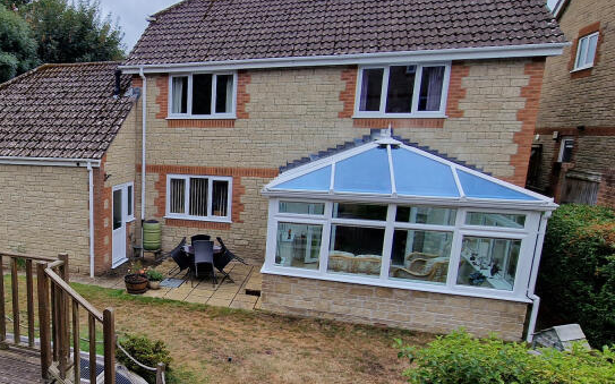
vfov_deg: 47.3
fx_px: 436
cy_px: 230
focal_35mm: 26
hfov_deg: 65.5
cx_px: 144
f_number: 2.2
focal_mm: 2.2
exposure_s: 1/1536
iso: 50
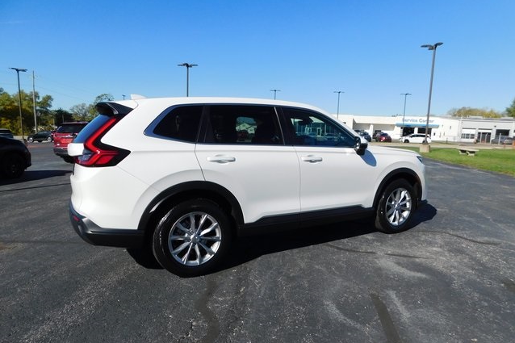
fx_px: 343
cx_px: 258
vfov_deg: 53.1
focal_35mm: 24
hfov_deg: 73.8
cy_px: 184
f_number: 6
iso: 125
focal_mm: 4
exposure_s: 1/640
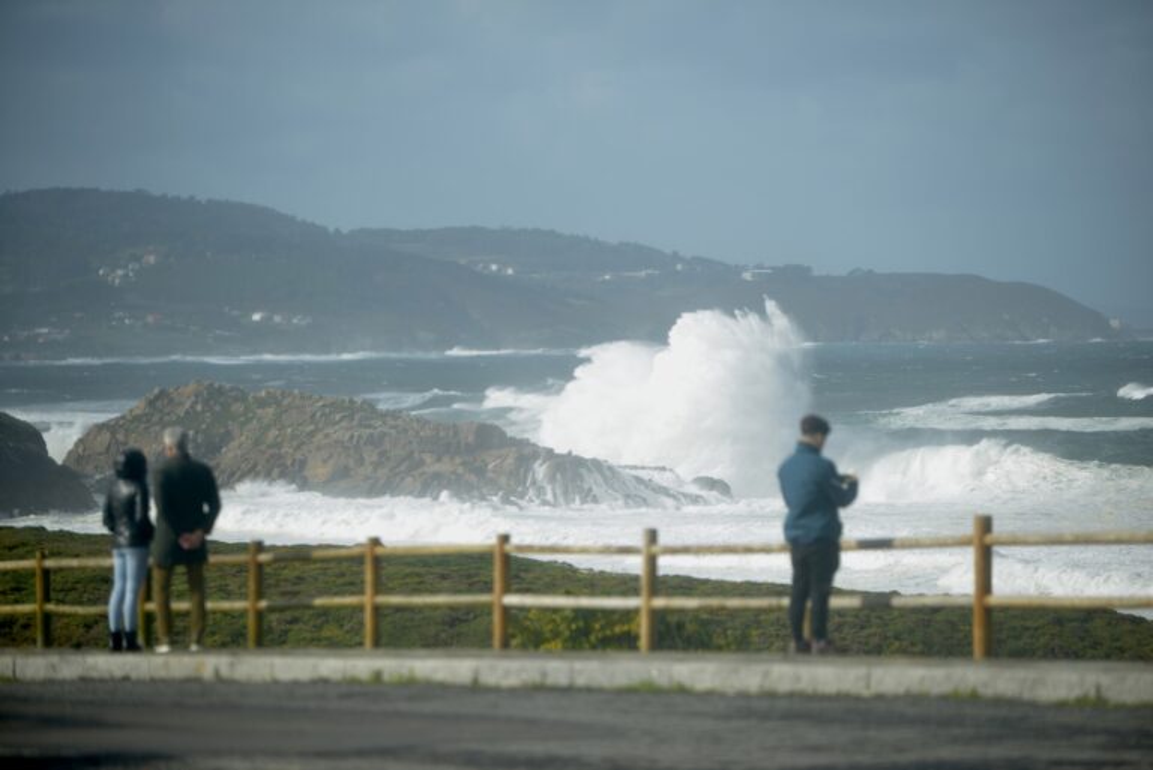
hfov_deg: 15.2
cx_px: 576
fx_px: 4326
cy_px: 385
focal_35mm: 135
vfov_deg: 10.2
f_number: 2.8
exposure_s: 1/1000
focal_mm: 135
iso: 100
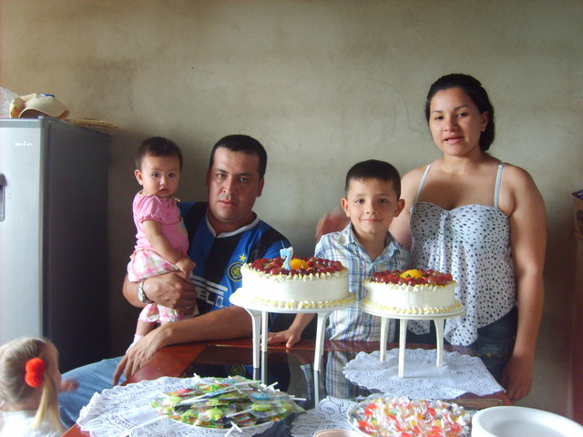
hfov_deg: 52.6
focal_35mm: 35
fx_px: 589
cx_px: 292
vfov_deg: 40.7
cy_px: 218
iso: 120
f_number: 2.8
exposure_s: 1/30
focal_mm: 5.8
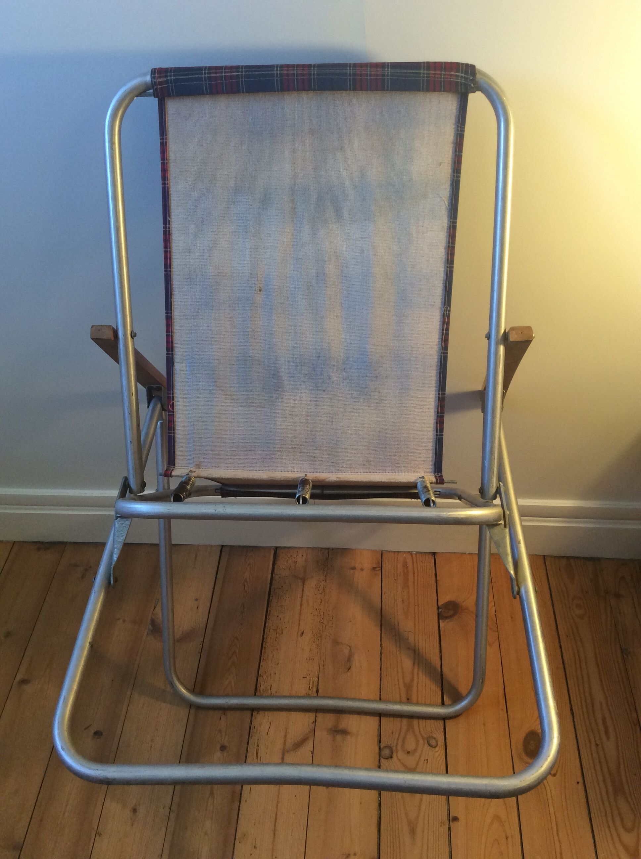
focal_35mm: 32
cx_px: 320
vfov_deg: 56.9
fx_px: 792
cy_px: 430
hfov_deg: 44.1
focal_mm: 3.3
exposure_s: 1/25
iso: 64
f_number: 2.4
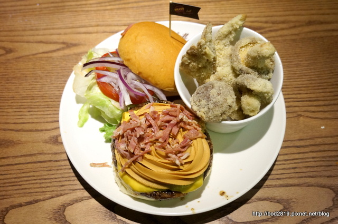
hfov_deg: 53.2
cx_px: 169
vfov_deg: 36.8
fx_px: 338
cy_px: 112
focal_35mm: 36
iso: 1000
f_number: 4.5
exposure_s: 1/60
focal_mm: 24
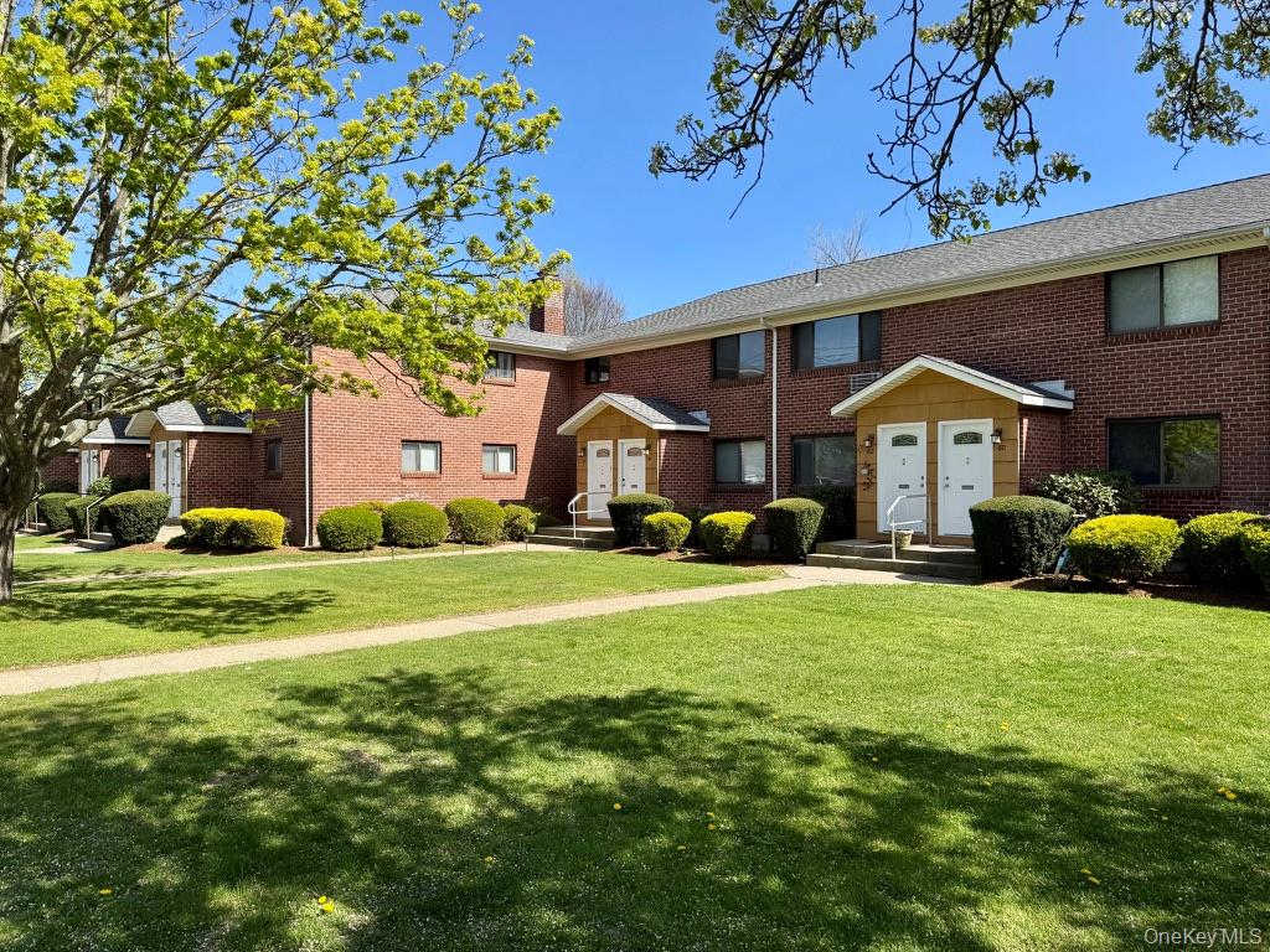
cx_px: 635
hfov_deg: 71.6
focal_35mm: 24
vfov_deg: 56.8
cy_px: 476
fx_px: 881
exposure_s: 1/2710
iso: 80
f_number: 1.78
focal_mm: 6.76
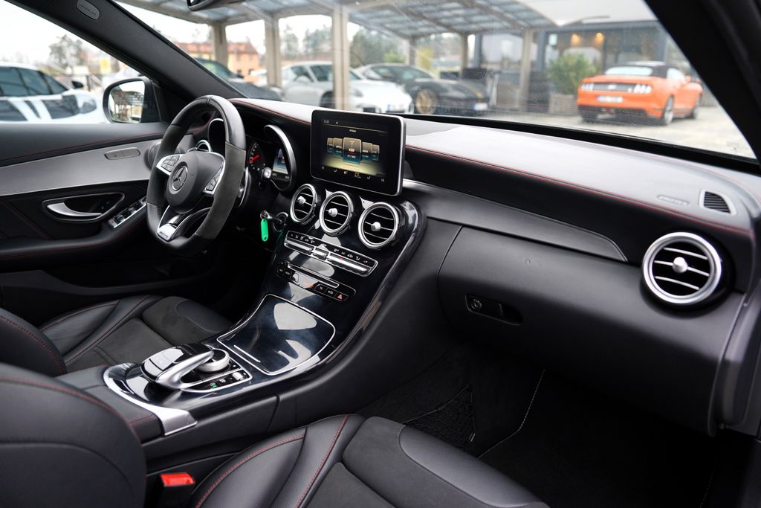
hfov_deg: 73.7
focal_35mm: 24
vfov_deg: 53.1
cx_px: 380
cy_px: 254
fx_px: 507
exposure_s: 1/160
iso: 400
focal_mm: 24
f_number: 2.8
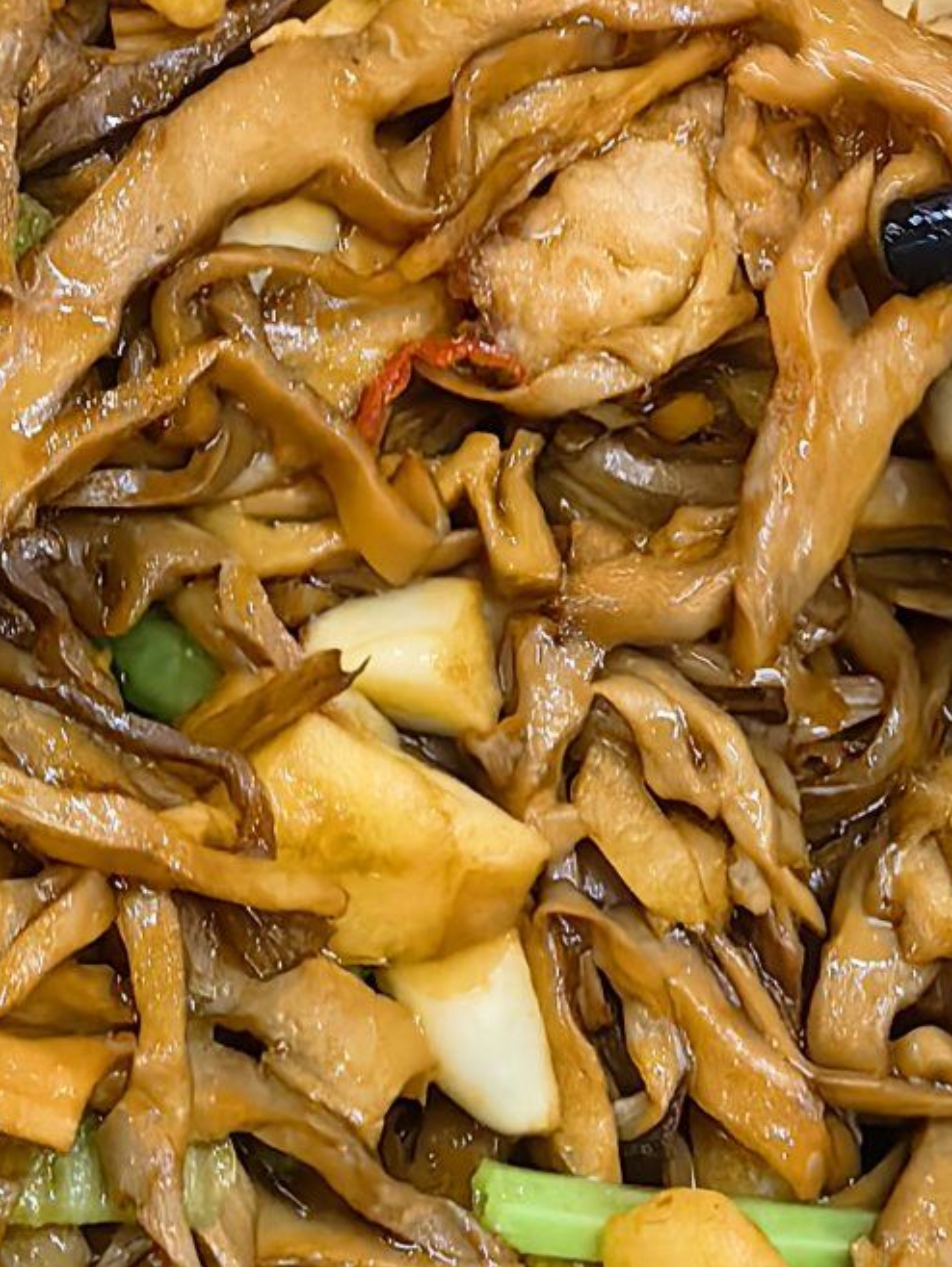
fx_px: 4104
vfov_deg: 17.4
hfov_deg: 13.0
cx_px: -19
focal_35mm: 112
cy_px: 201
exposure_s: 1/100
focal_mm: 5.75
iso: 500
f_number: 4
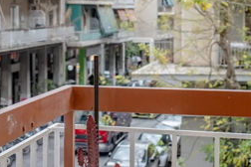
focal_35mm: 98
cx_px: 77
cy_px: 20
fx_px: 683
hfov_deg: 20.7
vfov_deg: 13.8
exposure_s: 1/125
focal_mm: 35
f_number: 5
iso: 200
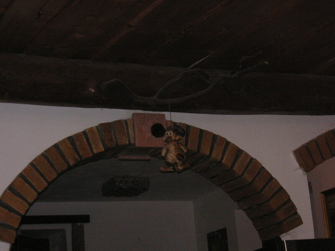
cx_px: 168
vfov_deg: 16.4
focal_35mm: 90
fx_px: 871
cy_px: 126
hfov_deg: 21.8
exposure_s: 1/90
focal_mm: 14.9
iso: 160
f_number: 4.8
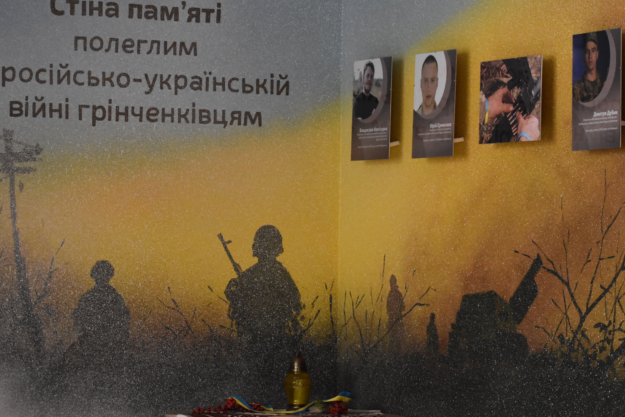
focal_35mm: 133
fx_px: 2309
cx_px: 339
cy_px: 189
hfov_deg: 15.4
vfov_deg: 10.3
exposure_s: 1/60
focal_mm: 70
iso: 3600
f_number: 4.5
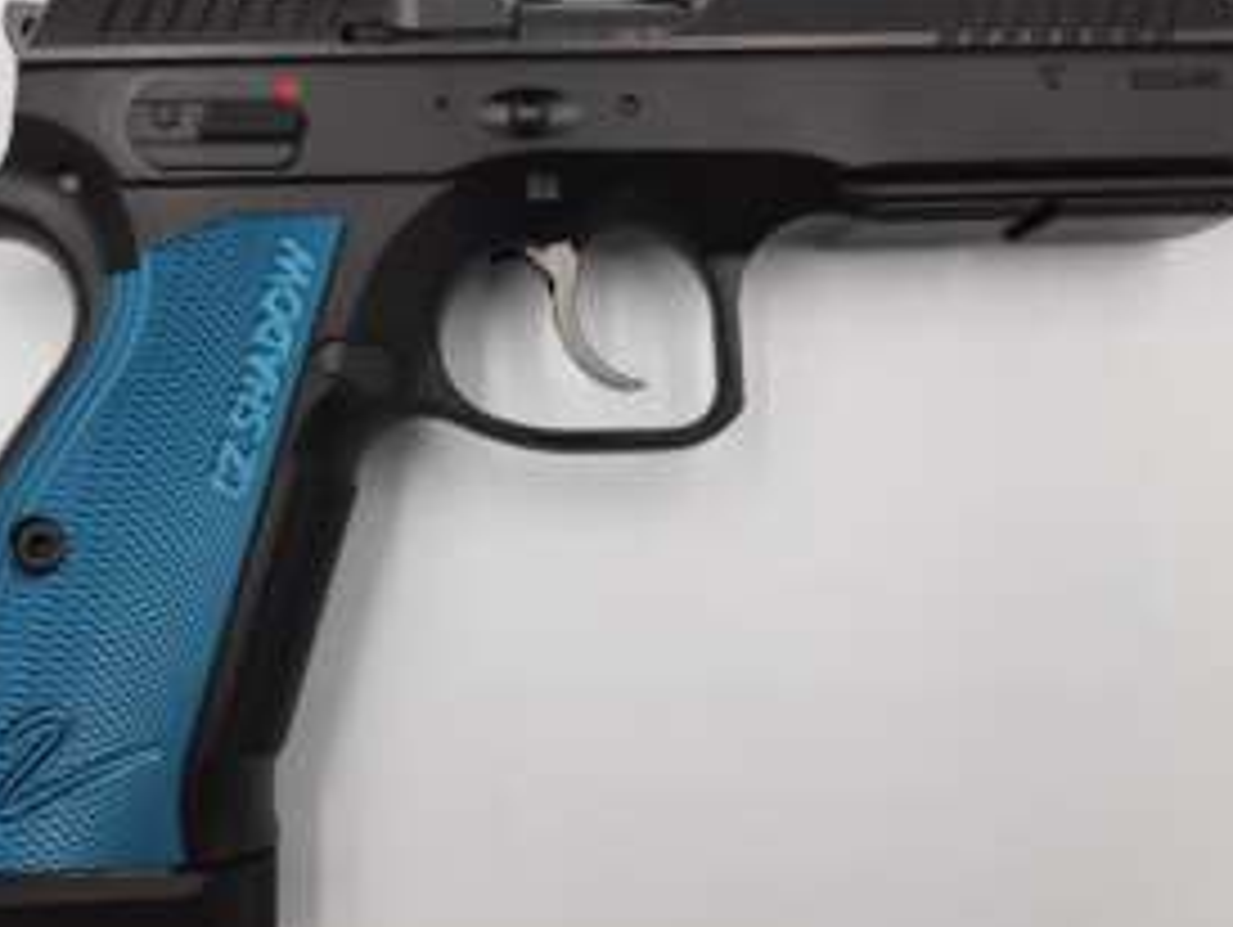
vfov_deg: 43.0
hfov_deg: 55.2
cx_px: 549
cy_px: 450
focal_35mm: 33
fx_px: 1176
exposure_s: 1/129
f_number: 2
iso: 40
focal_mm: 4.6
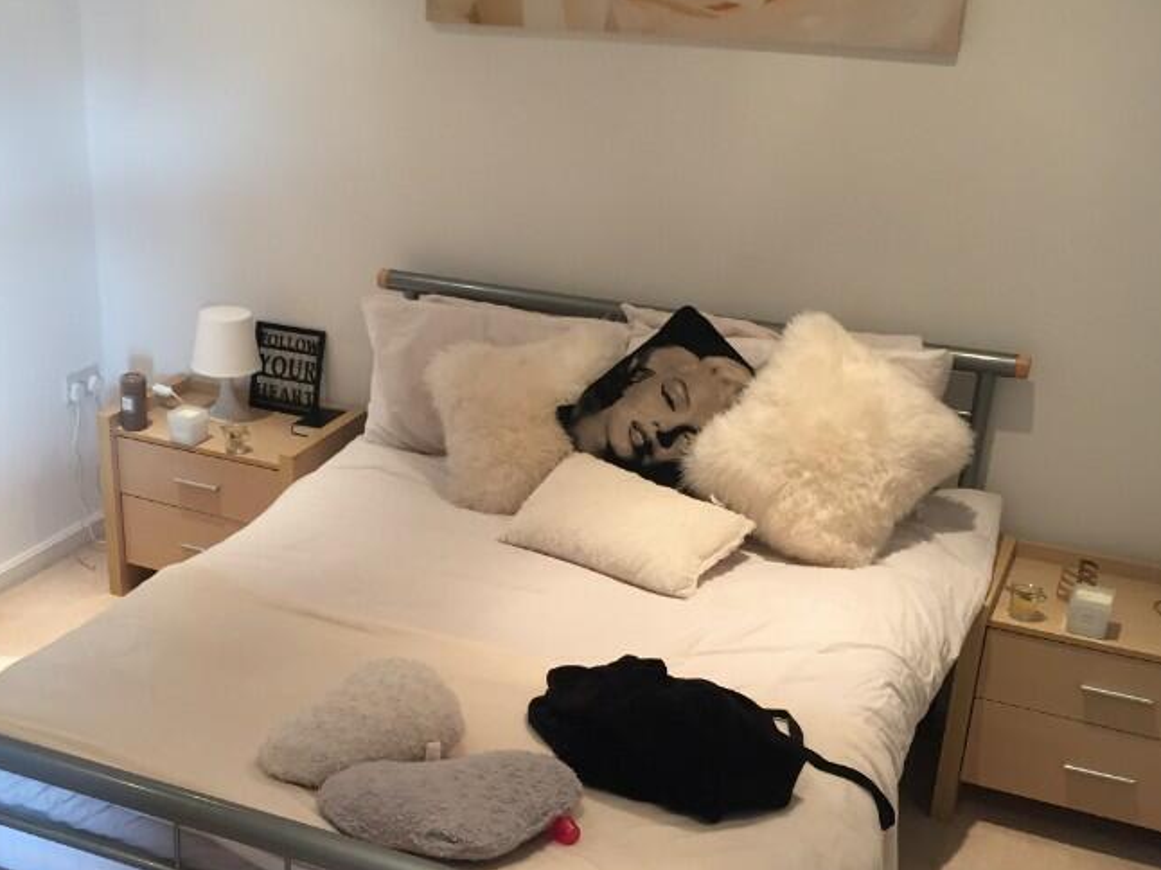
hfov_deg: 40.9
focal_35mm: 46
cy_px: 570
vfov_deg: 31.3
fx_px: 1542
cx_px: 412
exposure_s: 1/33
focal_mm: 4.15
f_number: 2.2
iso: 100
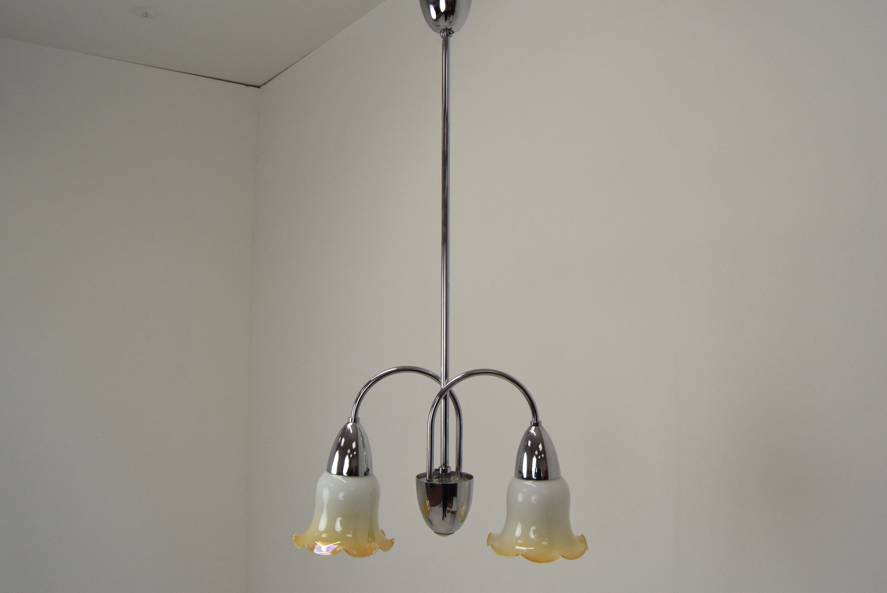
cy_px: 296
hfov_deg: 67.3
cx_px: 444
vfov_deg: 48.0
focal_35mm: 27
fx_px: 666
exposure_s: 1/400
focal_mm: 18
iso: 1600
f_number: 10
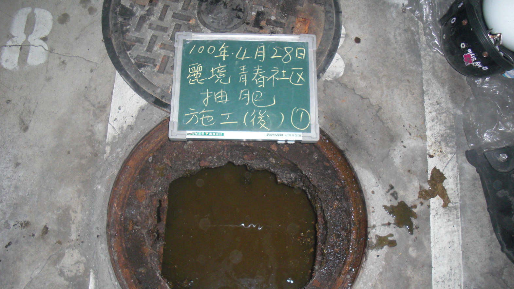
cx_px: 257
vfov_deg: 29.6
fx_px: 545
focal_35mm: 40
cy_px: 175
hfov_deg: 50.5
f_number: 2.8
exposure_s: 1/60
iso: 200
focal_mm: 6.3
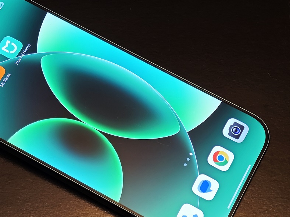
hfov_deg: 20.6
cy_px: 120
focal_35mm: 95
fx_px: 796
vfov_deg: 15.6
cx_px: 108
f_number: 2
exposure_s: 1/50
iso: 250
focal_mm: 9
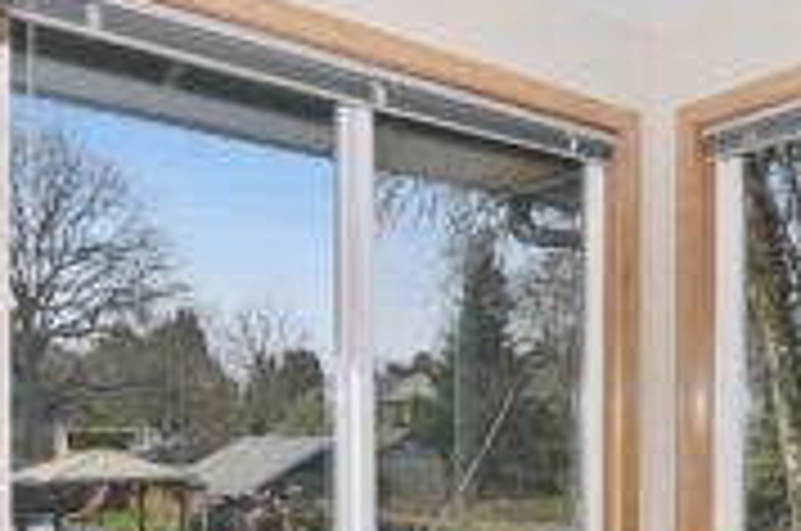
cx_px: 554
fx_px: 800
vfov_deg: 33.2
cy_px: 549
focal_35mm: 36
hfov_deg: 51.9
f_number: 10
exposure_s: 1/160
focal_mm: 11
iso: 320
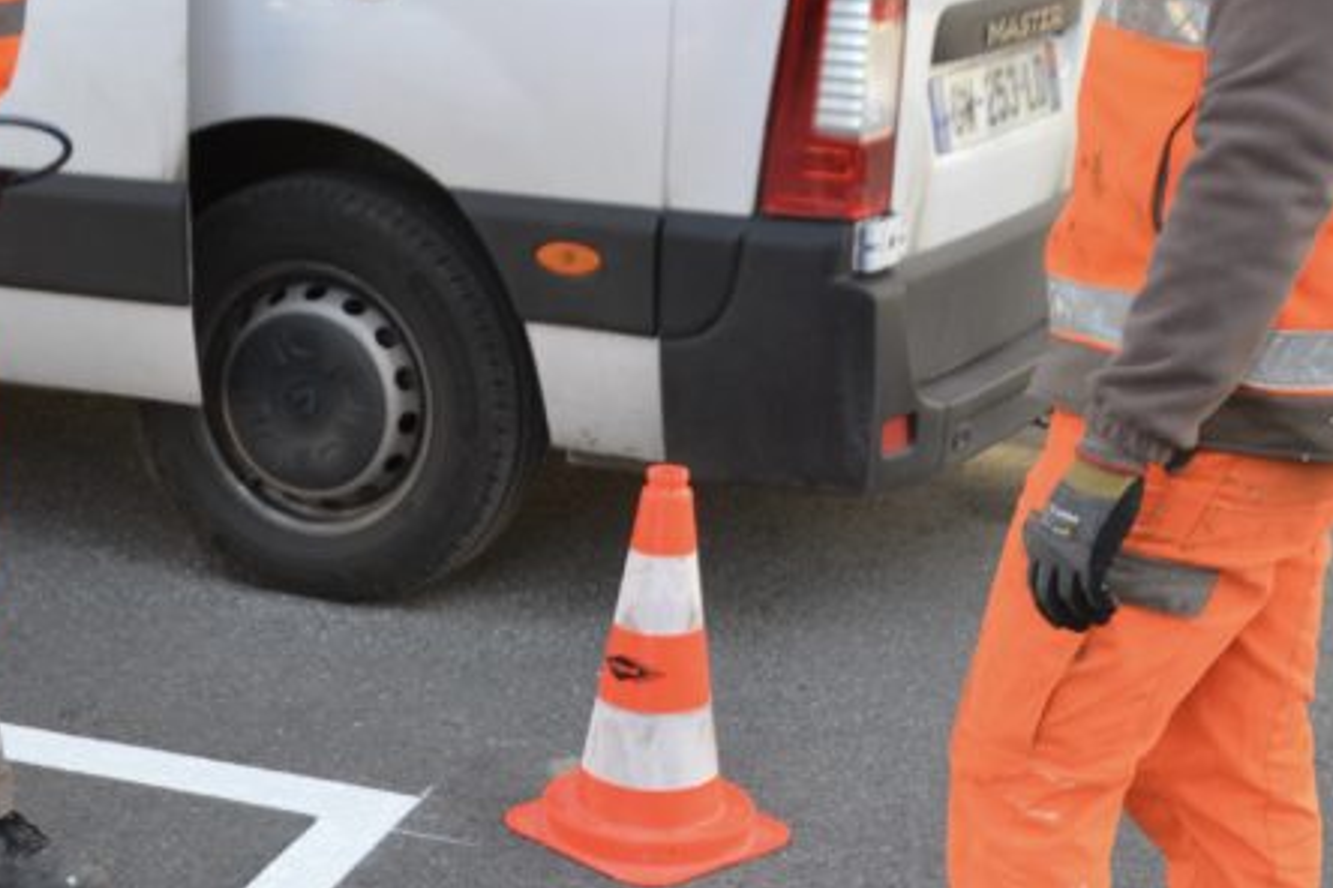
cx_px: 300
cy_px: 489
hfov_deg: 37.1
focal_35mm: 52
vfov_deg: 26.0
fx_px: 1925
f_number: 5.6
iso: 280
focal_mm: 22
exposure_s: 1/125
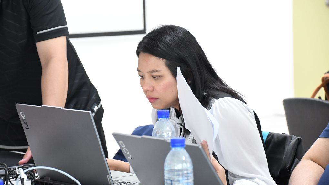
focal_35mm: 158
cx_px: 165
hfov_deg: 13.6
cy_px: 91
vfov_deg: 7.7
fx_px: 1379
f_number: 5.6
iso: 3600
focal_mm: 100
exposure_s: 1/80
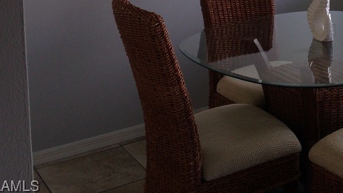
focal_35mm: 71
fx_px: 646
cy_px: -53
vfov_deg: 16.2
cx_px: 297
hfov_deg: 28.8
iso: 64
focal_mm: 4.12
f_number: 2.4
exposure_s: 1/60
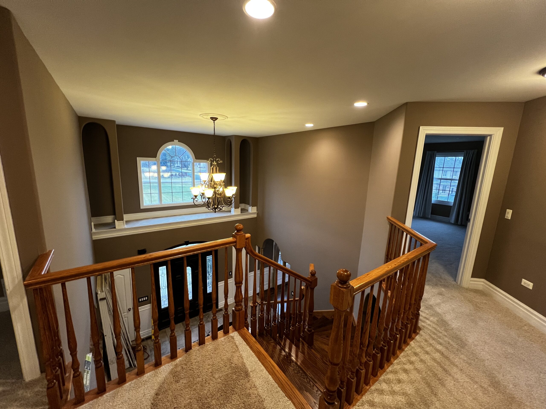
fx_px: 205
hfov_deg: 106.2
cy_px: 204
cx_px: 273
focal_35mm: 13
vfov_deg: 89.9
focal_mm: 1.57
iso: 250
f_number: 1.8
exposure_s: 1/60
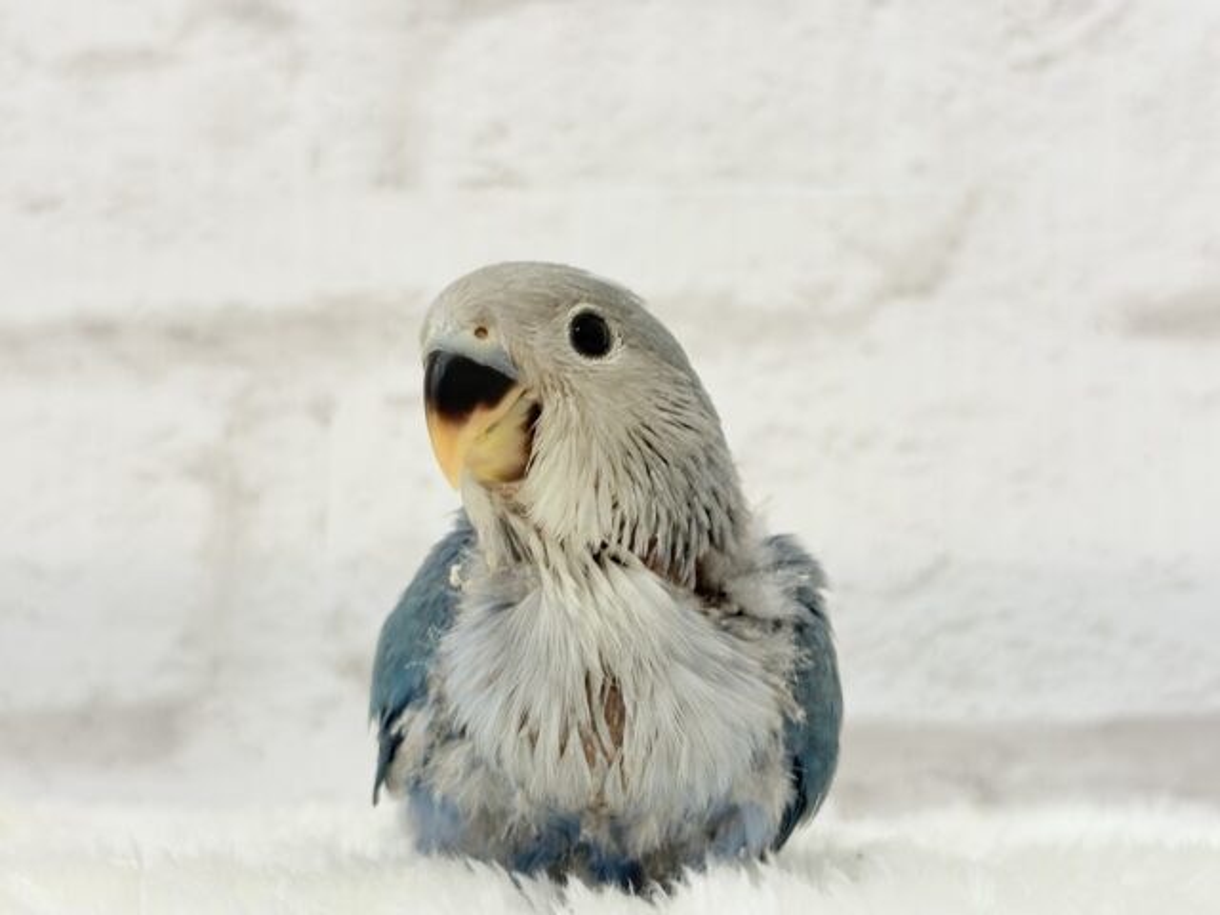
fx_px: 1833
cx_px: 610
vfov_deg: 28.0
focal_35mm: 52
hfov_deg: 36.8
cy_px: 458
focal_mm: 5.96
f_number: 1.6
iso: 40
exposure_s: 1/50
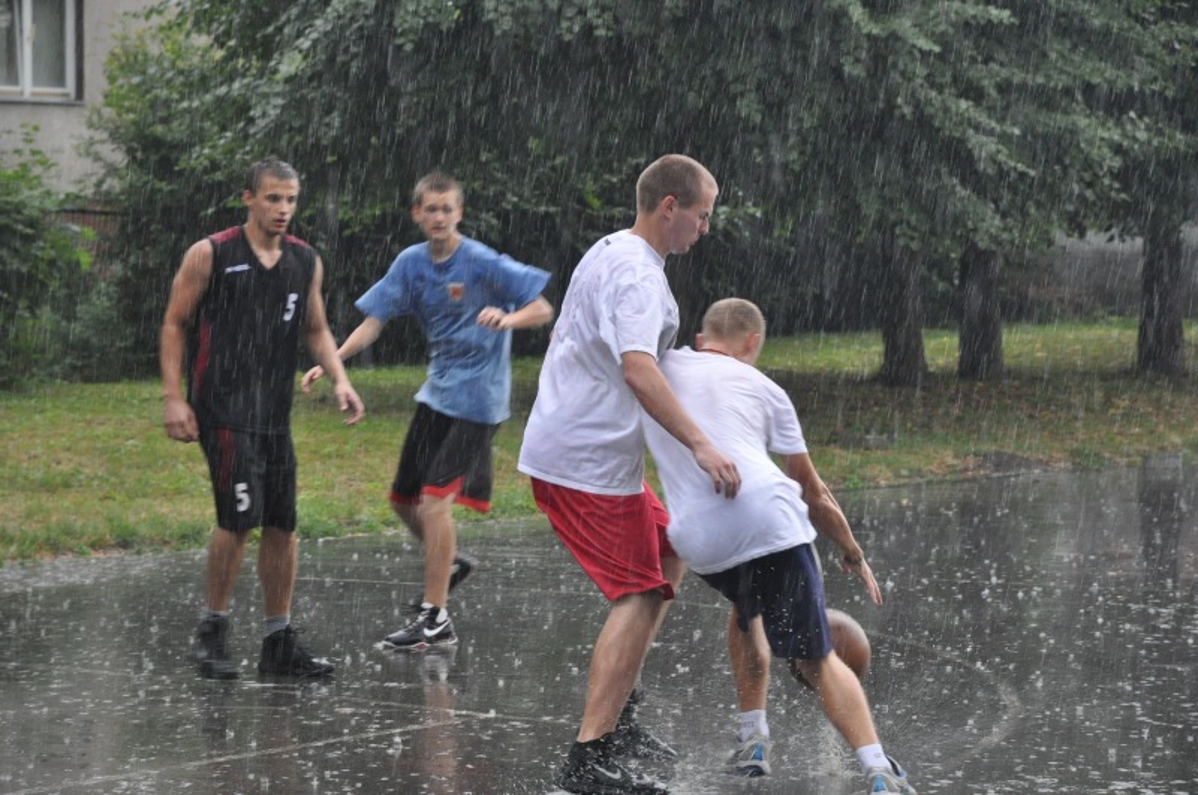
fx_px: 4237
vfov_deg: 10.7
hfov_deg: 16.1
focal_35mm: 128
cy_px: 398
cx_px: 599
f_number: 5.6
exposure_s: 1/160
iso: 1600
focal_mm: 85
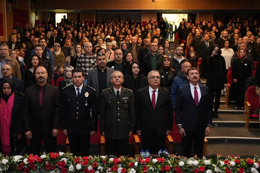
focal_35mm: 45
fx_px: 325
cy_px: 86
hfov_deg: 43.6
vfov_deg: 29.9
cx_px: 130
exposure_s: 1/250
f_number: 4
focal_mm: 45
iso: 5000
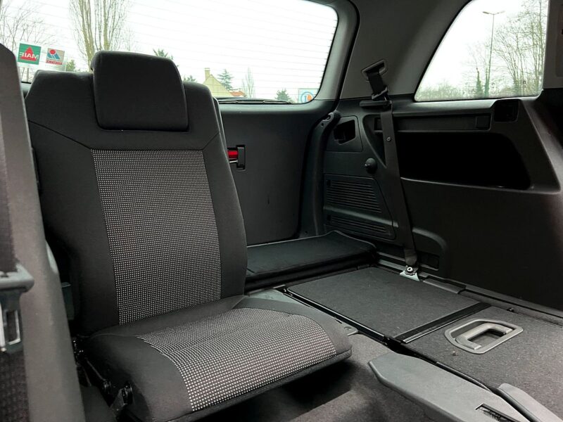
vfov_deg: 53.1
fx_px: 423
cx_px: 282
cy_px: 211
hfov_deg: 67.3
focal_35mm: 26
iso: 640
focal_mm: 5.7
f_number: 1.5
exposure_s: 1/25
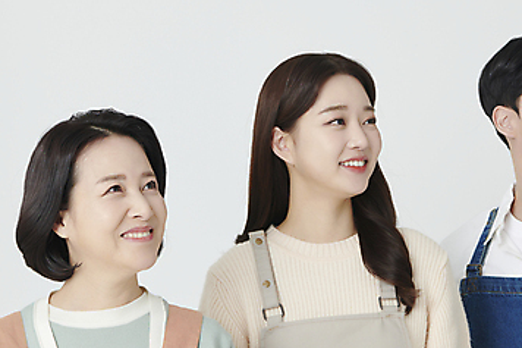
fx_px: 1710
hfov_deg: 17.3
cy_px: 255
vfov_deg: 11.6
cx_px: 324
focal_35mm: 118
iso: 100
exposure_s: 1/125
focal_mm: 70
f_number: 11
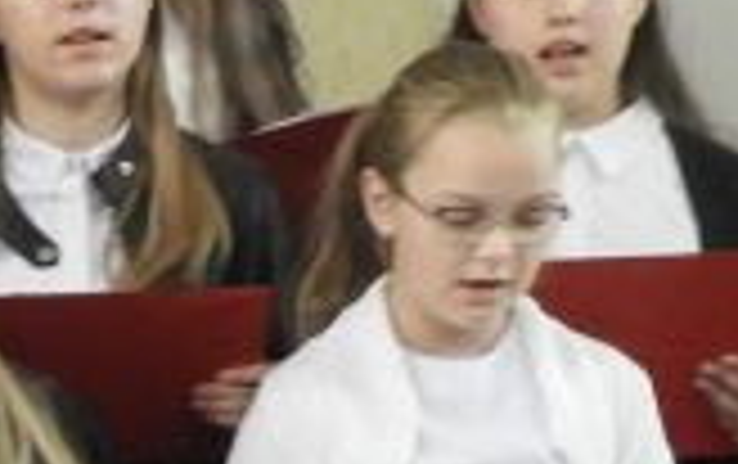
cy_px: 1162
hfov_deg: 6.8
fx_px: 5982
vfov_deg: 4.3
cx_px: -801
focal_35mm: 297
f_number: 4
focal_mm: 8.1
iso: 400
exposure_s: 1/20
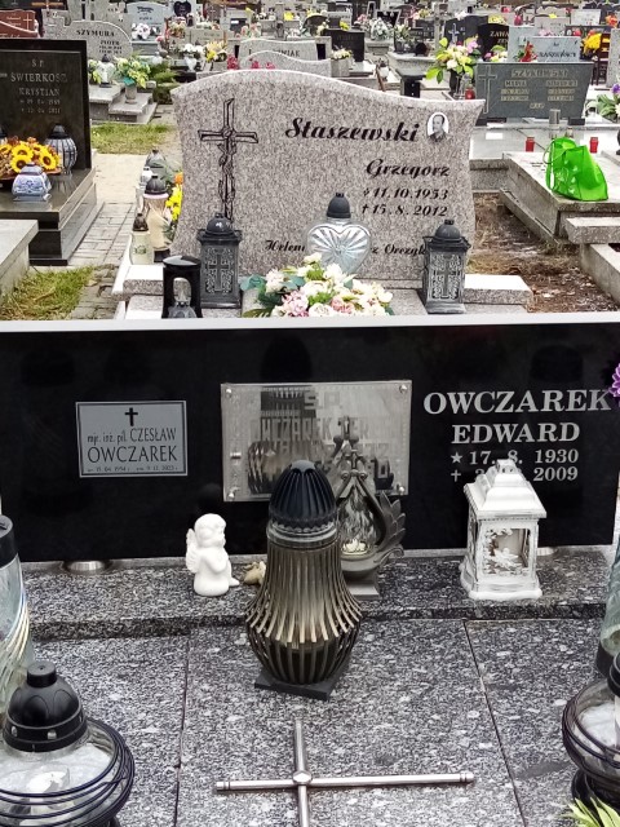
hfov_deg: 53.1
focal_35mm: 26
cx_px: 310
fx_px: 621
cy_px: 414
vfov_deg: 67.3
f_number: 1.8
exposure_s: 1/222
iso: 105
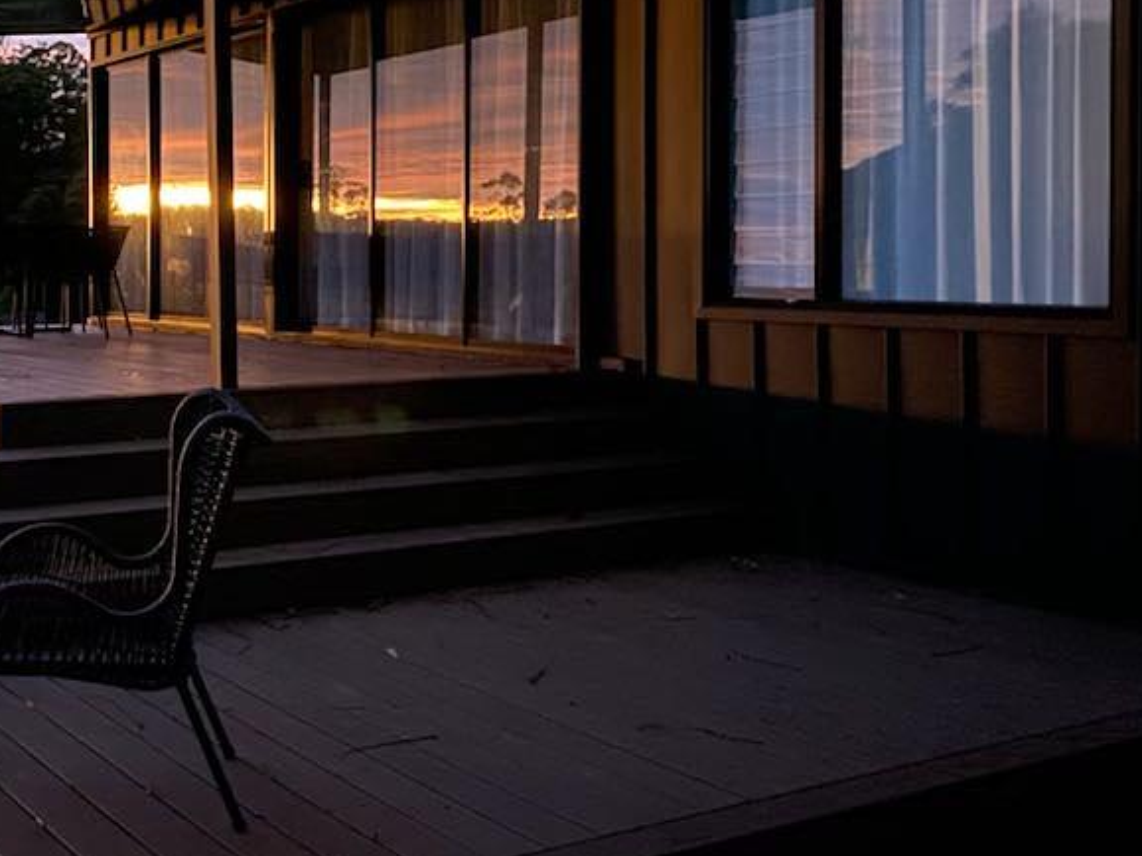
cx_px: 270
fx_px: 1517
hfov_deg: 40.0
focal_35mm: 46
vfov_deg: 31.3
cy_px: 302
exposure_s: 1/4
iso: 800
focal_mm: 4.25
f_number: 1.8
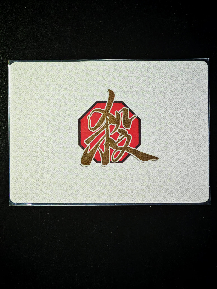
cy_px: 144
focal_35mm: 111
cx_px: 108
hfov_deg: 13.3
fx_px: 928
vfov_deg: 17.7
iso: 500
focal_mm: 8.67
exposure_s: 1/25
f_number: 2.4
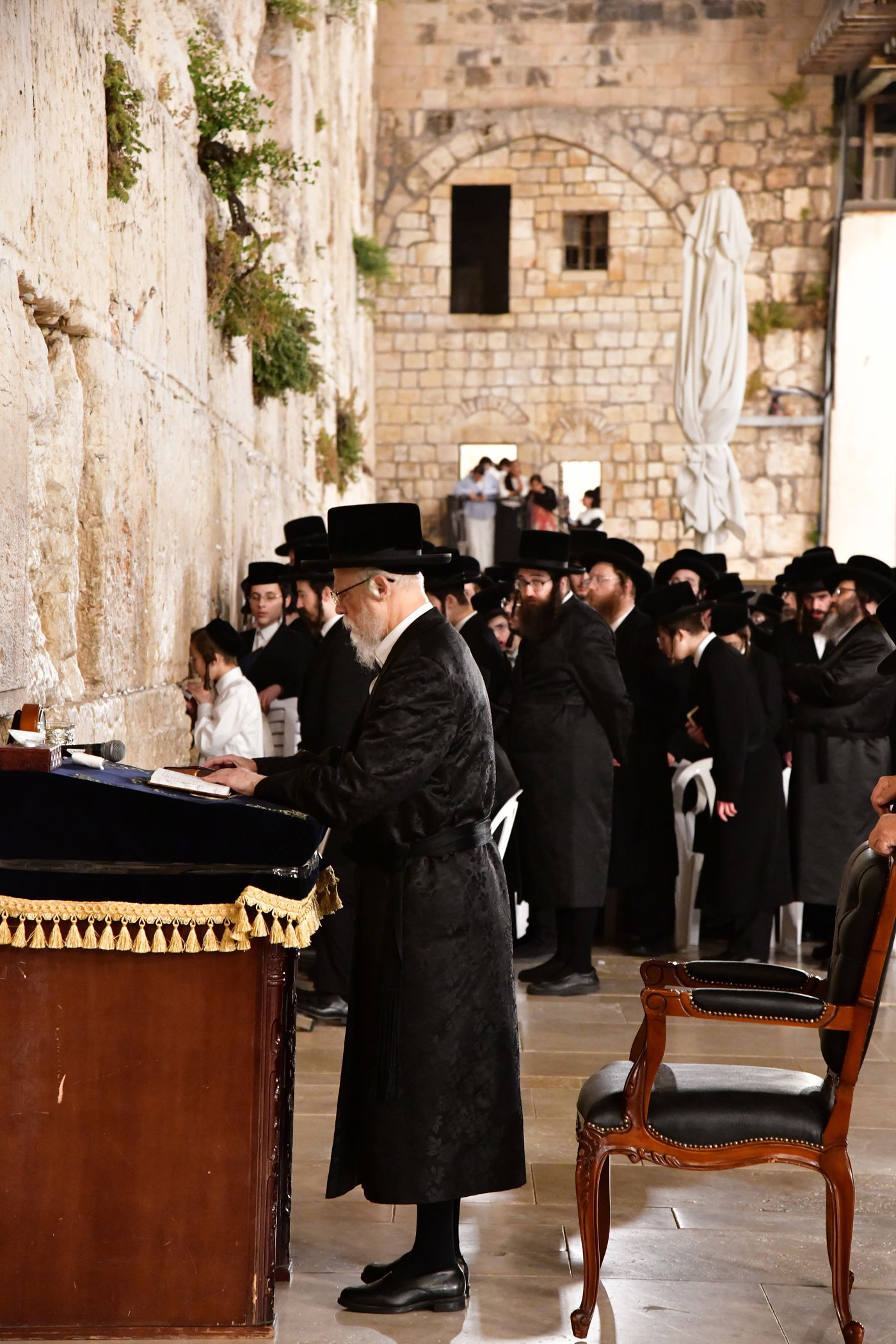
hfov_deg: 15.9
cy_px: 672
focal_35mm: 86
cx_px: 448
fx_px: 3210
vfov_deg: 23.6
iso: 10000
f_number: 5.6
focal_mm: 86
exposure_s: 1/100
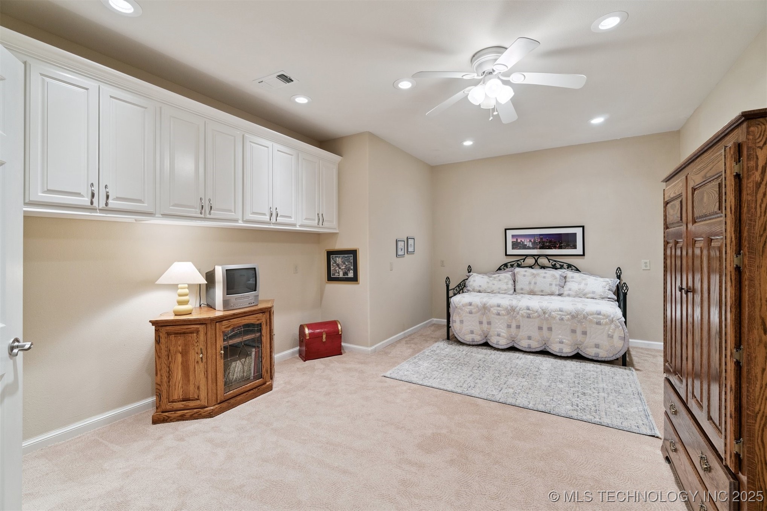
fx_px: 320
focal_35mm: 15
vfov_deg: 77.3
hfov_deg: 100.4
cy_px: 256
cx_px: 384
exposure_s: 1/20
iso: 200
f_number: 6.3
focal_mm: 10
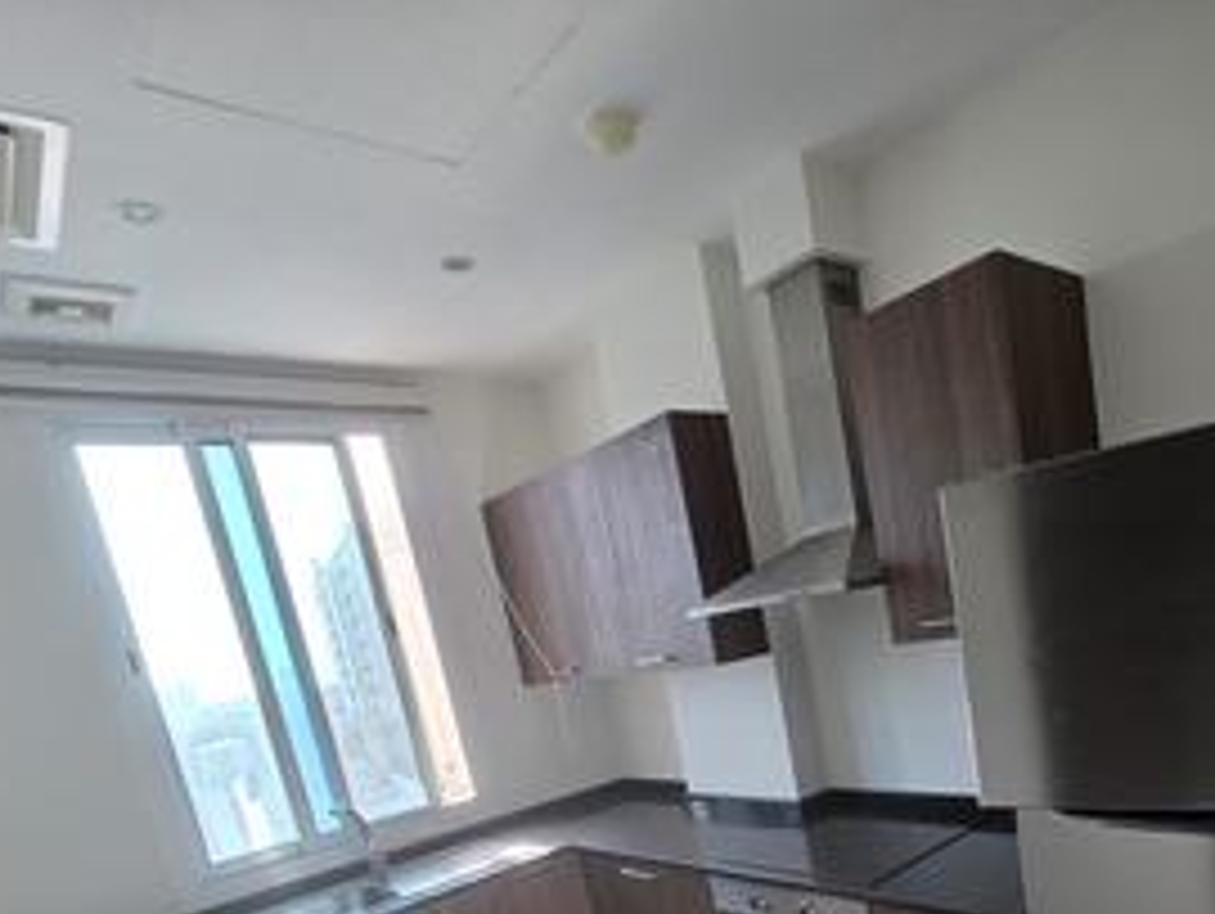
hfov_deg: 73.7
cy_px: 754
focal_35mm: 22
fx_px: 773
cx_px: 821
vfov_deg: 56.0
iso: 50
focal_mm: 2.2
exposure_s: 1/100
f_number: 1.9
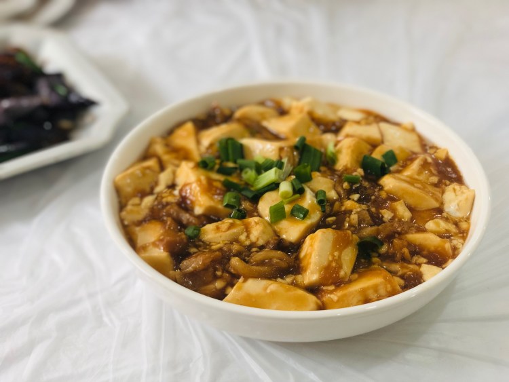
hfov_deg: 36.8
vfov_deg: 28.0
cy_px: 191
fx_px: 765
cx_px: 254
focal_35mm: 52
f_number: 2.4
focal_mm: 6
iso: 50
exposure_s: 1/50
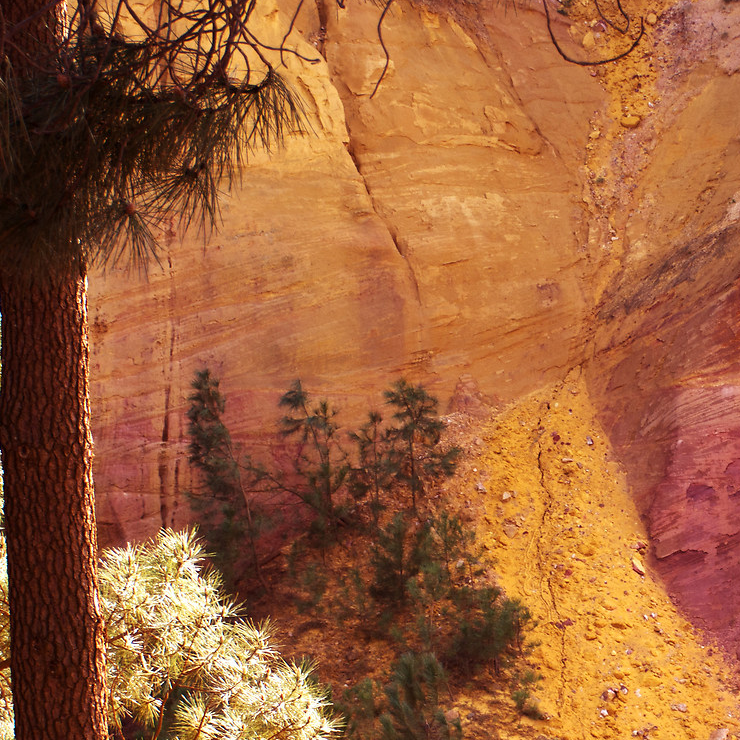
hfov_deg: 11.1
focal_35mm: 157
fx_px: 3797
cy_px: 548
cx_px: 680
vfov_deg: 11.1
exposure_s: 1/250
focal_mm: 38
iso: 100
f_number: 5
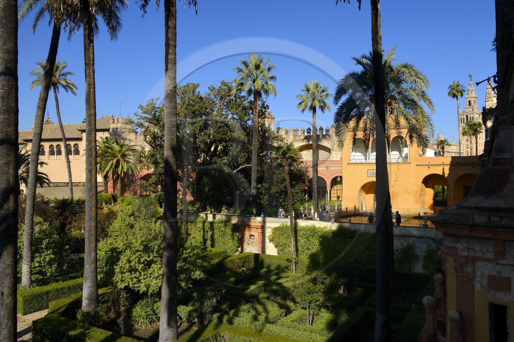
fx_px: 414
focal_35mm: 29
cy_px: 171
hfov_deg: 63.7
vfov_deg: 44.9
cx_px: 257
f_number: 14
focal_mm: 29
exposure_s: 1/250
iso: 200
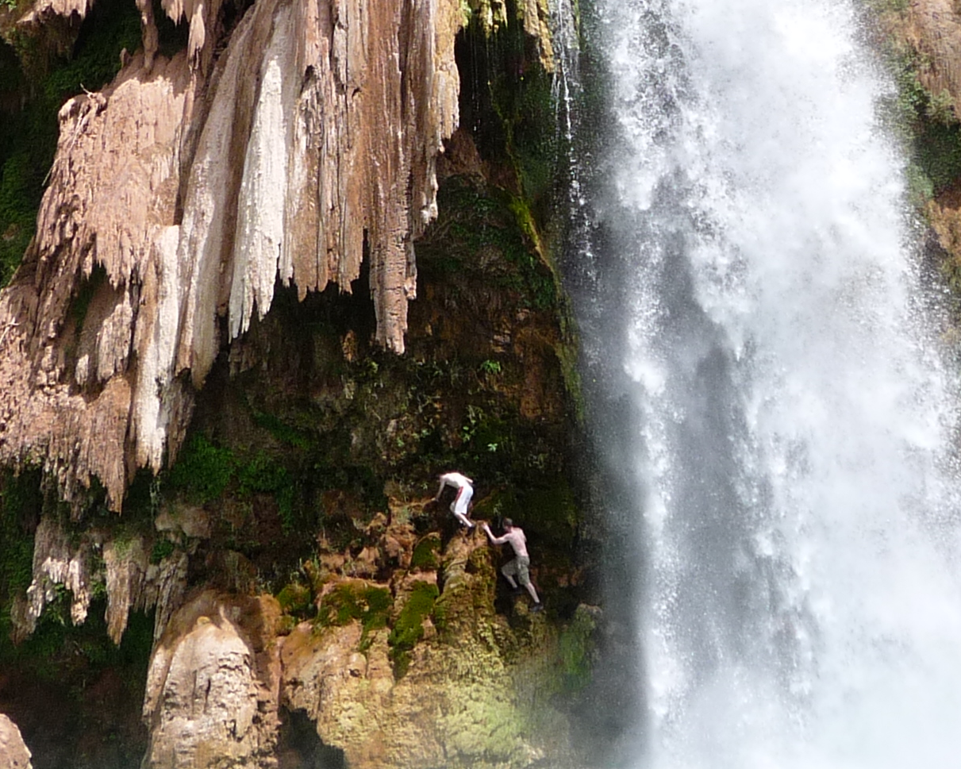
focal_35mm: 97
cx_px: 309
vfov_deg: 15.7
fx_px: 2759
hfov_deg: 19.7
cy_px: 72
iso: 100
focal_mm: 5.8
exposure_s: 1/500
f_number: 5
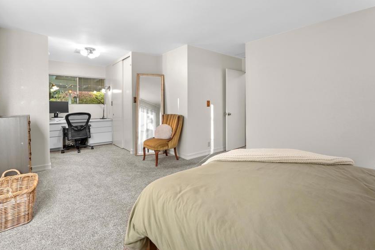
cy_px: 101
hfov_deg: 92.6
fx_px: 177
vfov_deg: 69.8
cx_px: 216
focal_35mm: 17
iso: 320
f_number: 6.3
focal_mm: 14
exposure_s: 1/1.25
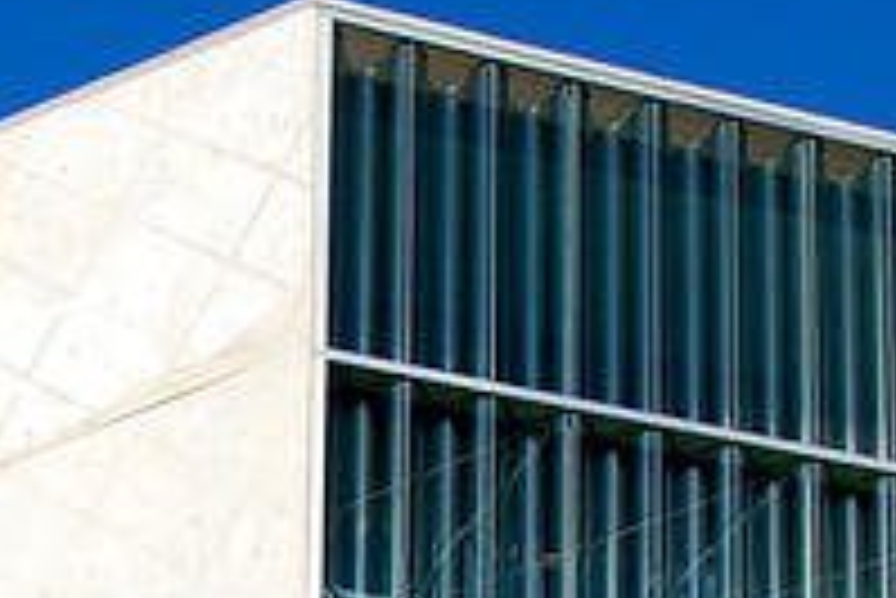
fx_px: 2590
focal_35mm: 104
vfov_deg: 11.0
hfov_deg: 19.2
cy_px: 1450
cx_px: 68
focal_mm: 12
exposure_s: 1/640
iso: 100
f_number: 8
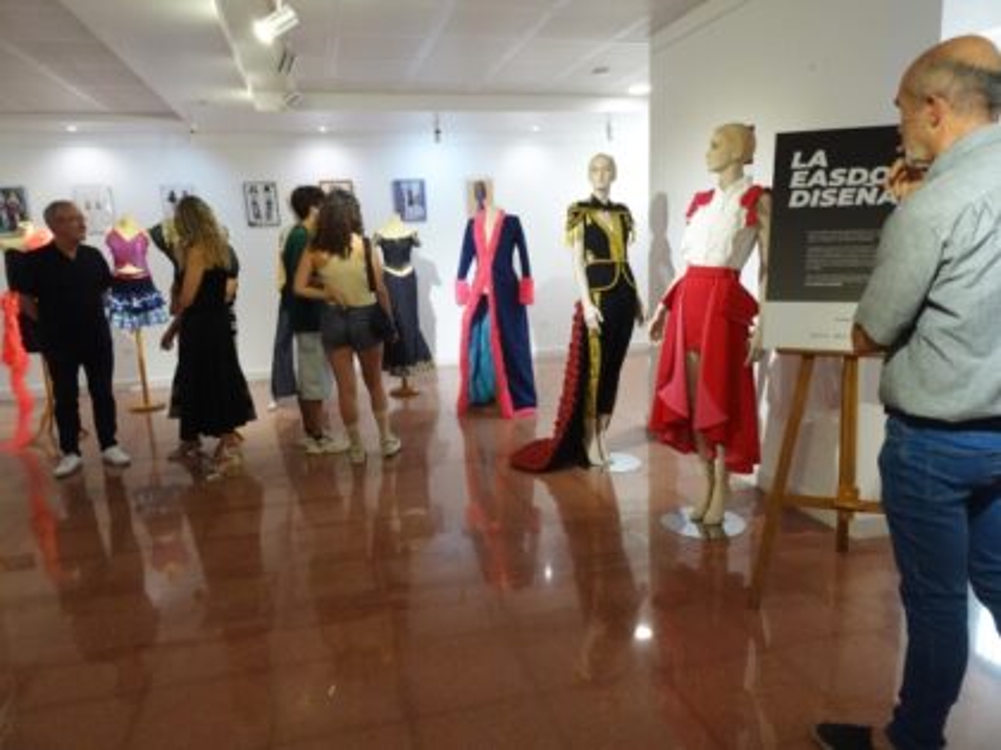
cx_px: 500
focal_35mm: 24
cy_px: 375
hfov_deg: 71.6
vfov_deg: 56.8
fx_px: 694
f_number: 3.5
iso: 500
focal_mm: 4.25
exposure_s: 1/80
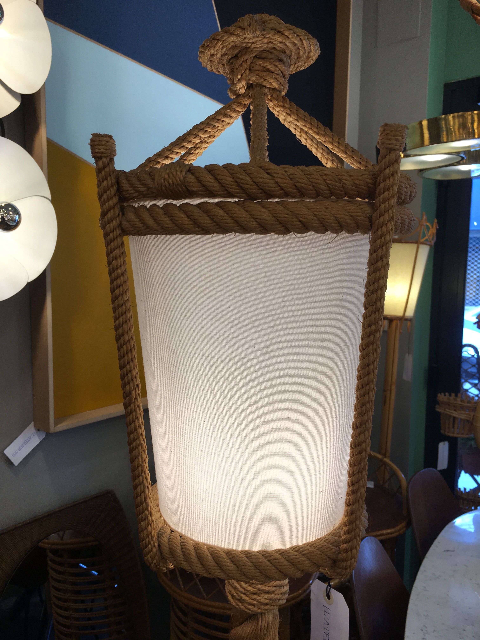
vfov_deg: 61.7
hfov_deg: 48.2
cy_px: 320
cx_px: 240
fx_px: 536
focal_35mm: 29
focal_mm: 4.15
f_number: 2.2
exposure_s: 1/100
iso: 32
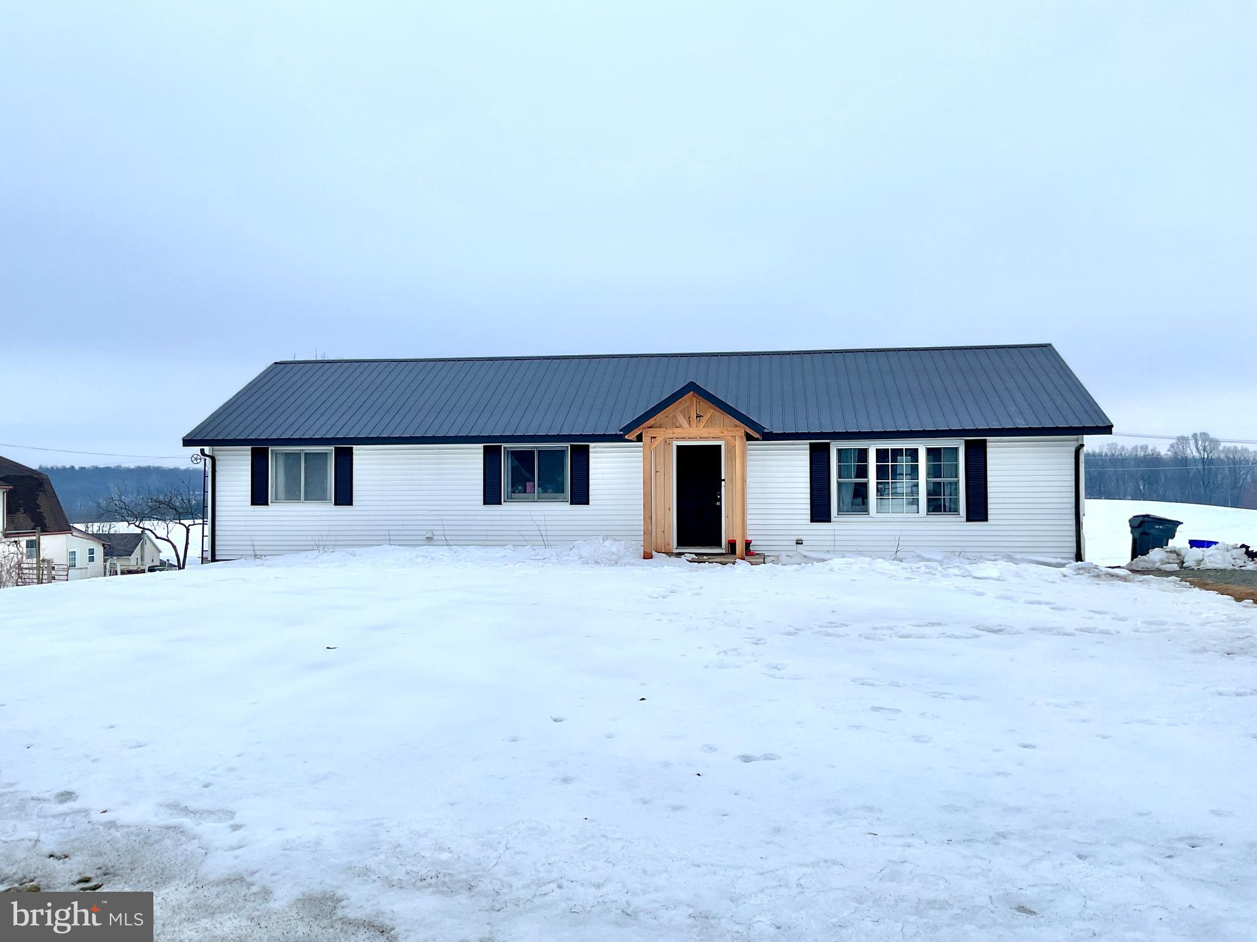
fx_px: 1053
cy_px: 471
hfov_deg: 61.7
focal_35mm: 29
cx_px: 628
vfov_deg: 48.2
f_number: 1.8
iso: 16
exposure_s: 1/175
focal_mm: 3
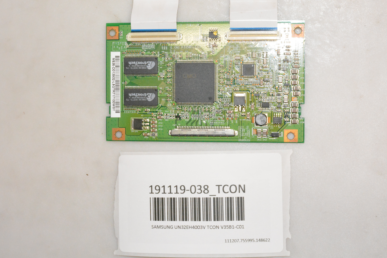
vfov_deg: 24.6
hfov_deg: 36.2
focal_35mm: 55
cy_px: 112
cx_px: 202
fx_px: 591
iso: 6400
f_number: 29
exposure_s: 1/100
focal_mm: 32
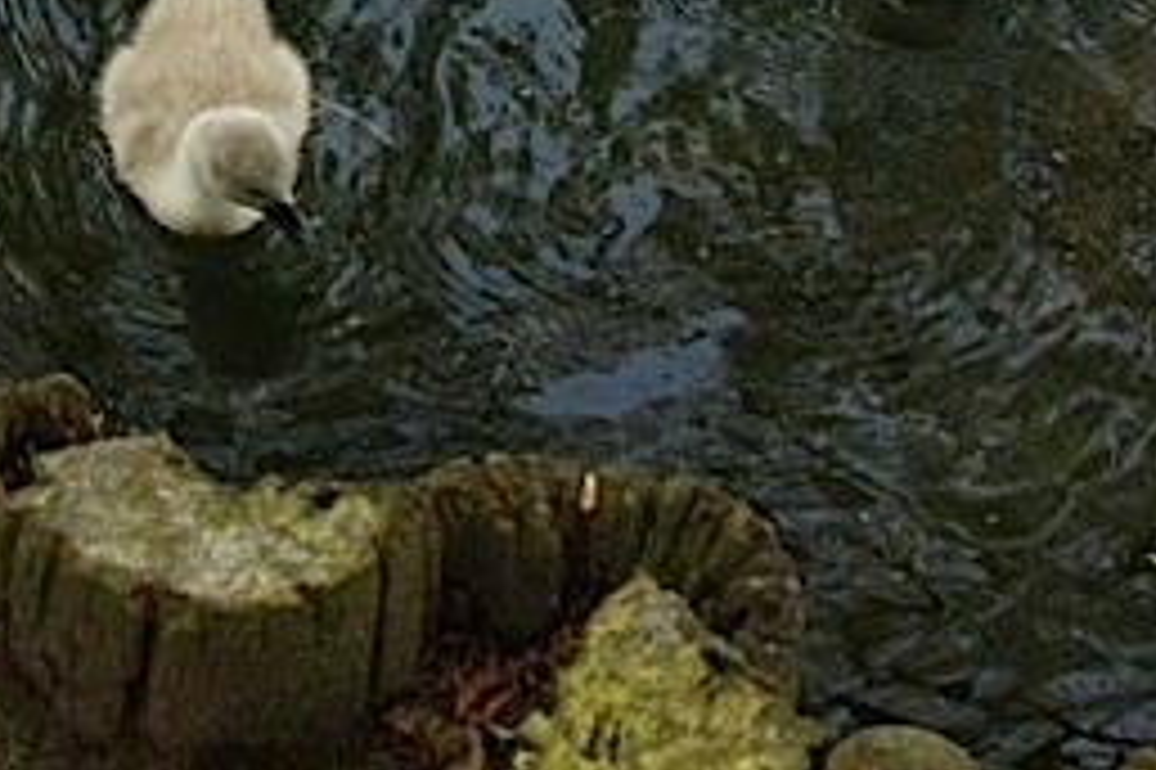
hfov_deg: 17.8
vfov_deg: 11.7
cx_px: 9
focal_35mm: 112
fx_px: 3594
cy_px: -403
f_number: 4.5
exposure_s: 1/100
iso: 100
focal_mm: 24
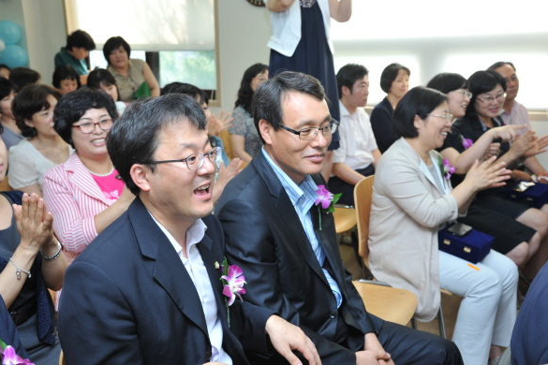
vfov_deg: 34.2
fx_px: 594
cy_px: 185
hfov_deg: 49.5
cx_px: 268
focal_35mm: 39
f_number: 5.6
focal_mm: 38
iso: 800
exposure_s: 1/125
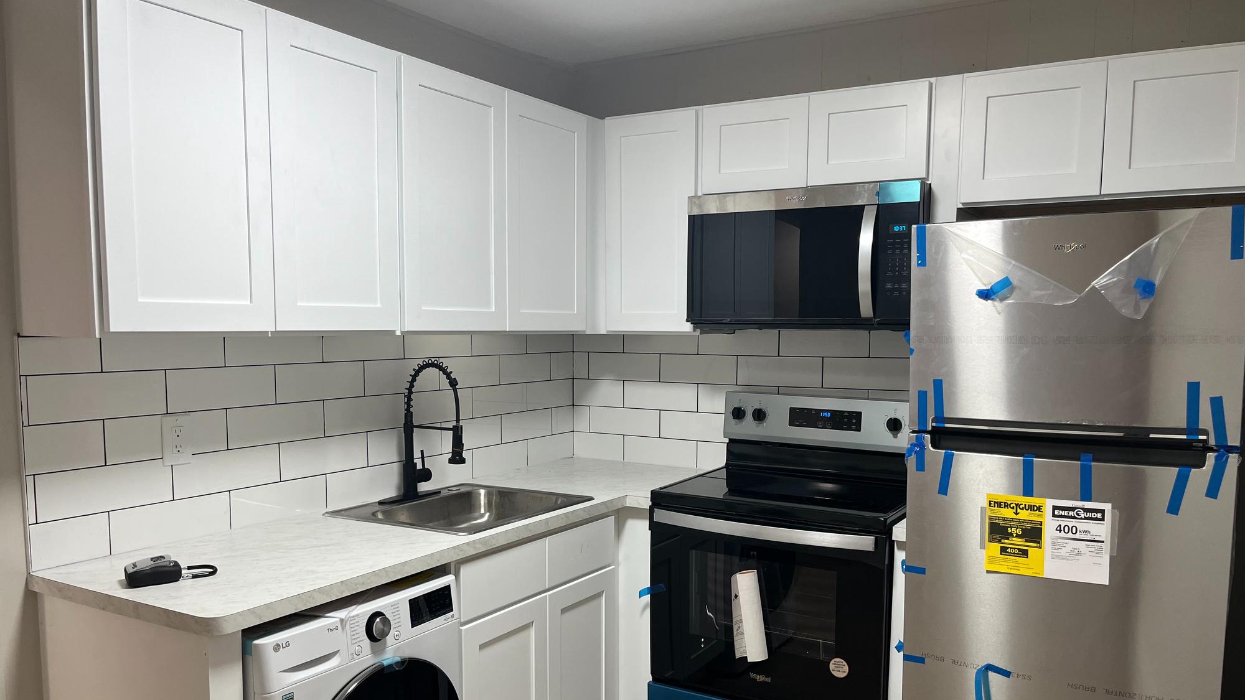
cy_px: 424
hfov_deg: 66.1
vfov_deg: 40.0
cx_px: 627
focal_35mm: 29
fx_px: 957
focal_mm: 5.1
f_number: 1.6
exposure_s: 1/120
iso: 100
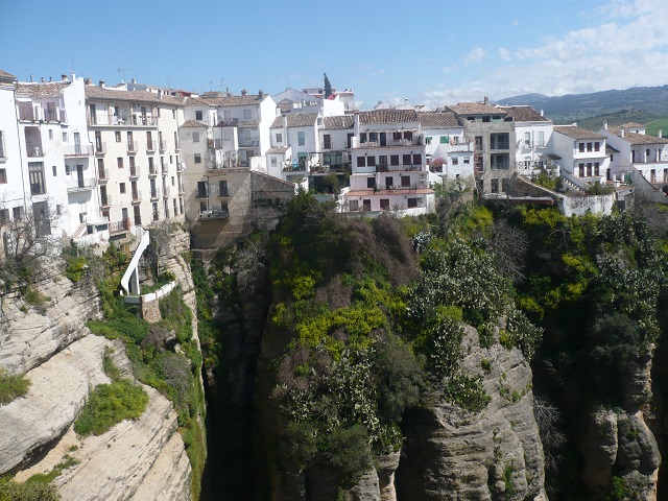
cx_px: 334
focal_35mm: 35
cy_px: 250
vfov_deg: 40.7
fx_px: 675
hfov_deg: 52.6
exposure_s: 1/250
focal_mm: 5.8
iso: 100
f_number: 8
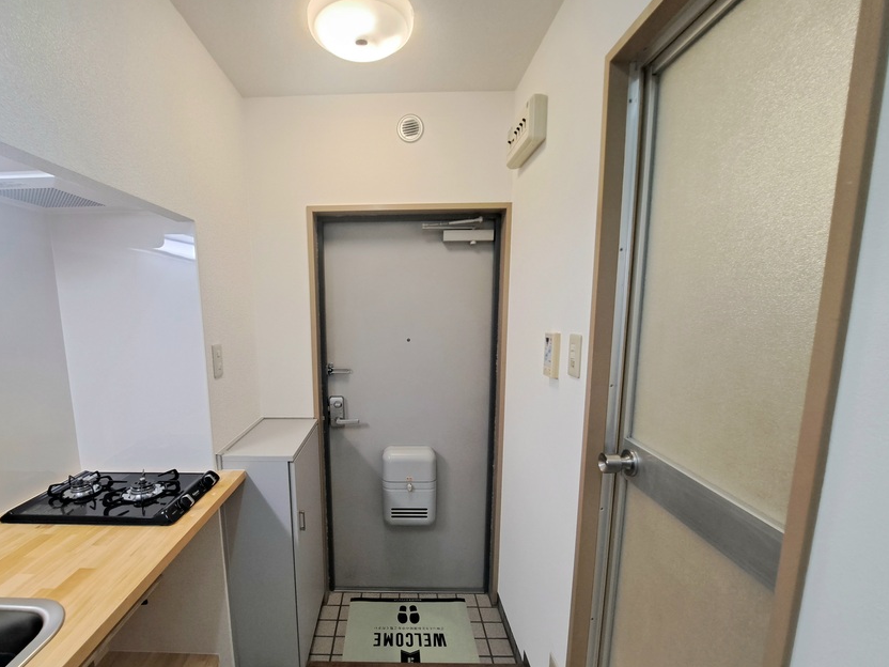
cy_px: 370
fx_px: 385
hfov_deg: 97.6
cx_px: 387
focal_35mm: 15
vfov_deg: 81.5
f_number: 2.2
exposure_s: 1/40
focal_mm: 1.74
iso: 200
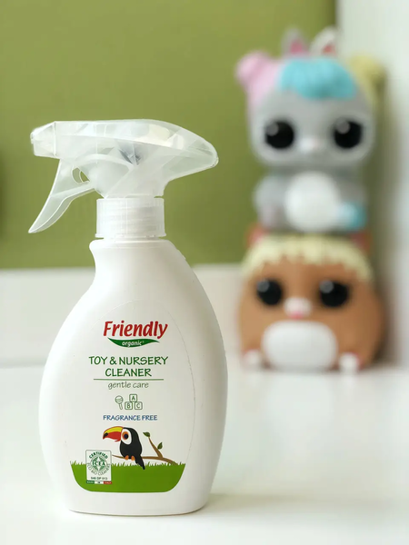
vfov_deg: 36.8
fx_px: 819
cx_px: 204
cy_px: 272
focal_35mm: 52
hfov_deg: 28.0
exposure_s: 1/136
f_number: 2.4
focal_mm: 6
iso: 16
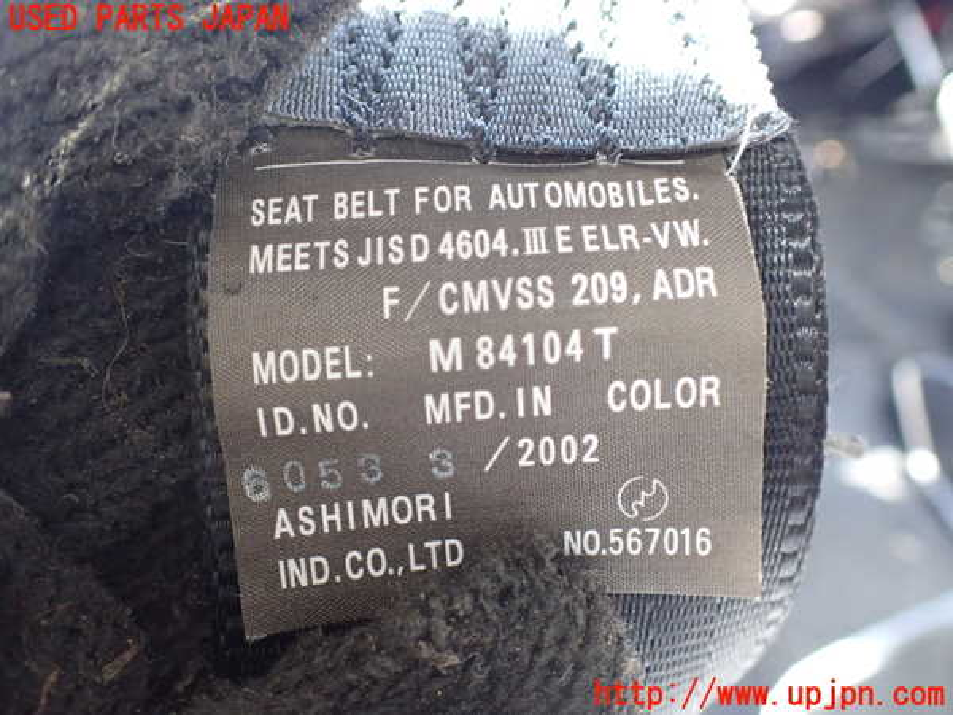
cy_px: 358
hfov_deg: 60.0
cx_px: 476
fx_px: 826
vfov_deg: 46.8
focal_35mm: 30
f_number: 2.3
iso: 800
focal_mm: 5.4
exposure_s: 1/125
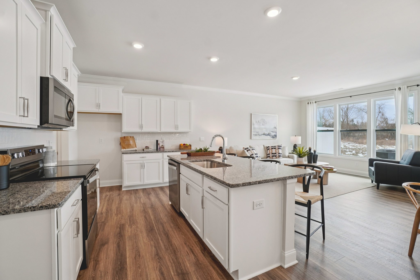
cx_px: 210
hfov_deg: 100.4
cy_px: 140
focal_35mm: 15
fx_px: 175
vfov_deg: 77.3
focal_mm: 10
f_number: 8
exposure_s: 1/30
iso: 200
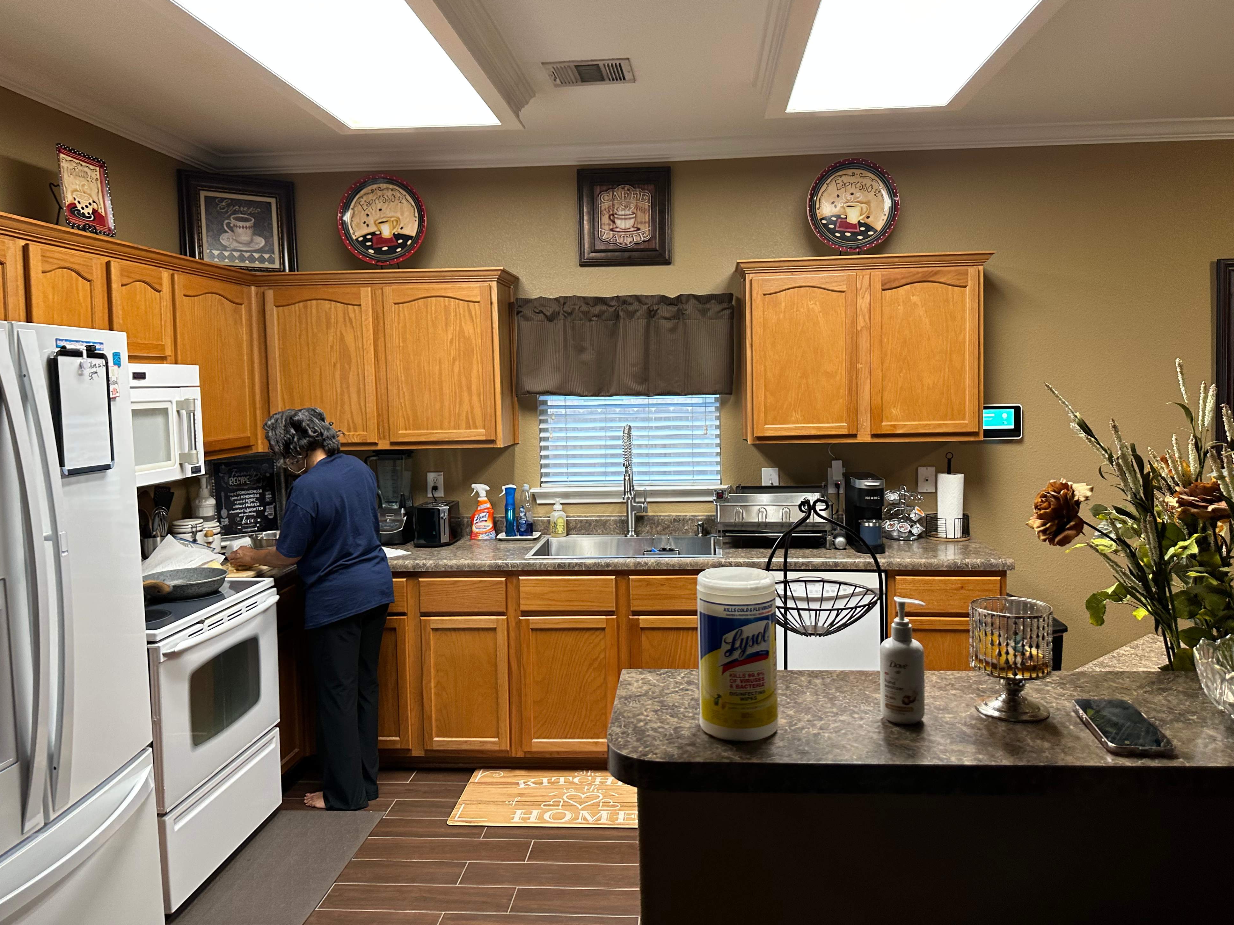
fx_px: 891
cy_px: 444
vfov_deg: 54.9
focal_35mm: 25
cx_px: 630
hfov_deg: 69.4
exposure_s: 1/60
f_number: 1.78
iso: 160
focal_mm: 6.86
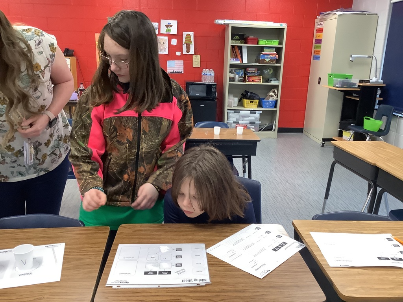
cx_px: 202
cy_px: 151
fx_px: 361
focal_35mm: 31
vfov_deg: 45.4
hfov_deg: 58.4
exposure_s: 1/60
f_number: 2.4
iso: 250
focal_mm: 3.3
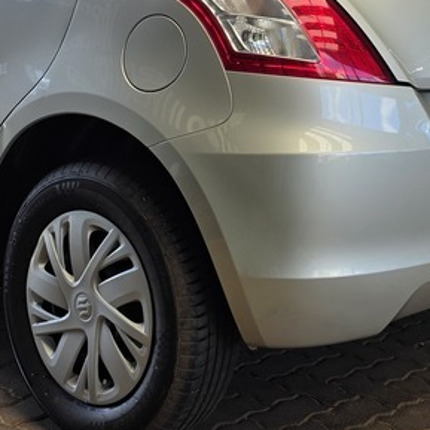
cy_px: 71
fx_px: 1012
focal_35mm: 72
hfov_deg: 24.0
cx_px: 186
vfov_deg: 23.6
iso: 25
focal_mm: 6.25
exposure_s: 1/359
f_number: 1.7
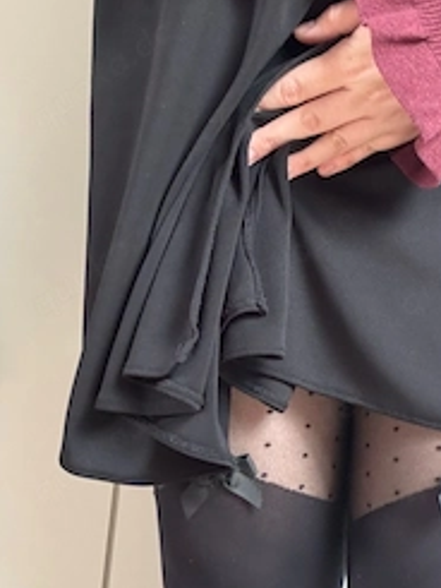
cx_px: 338
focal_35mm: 49
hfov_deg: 29.2
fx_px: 832
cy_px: 288
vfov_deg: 38.9
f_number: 1.9
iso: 320
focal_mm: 2.69
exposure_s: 1/40
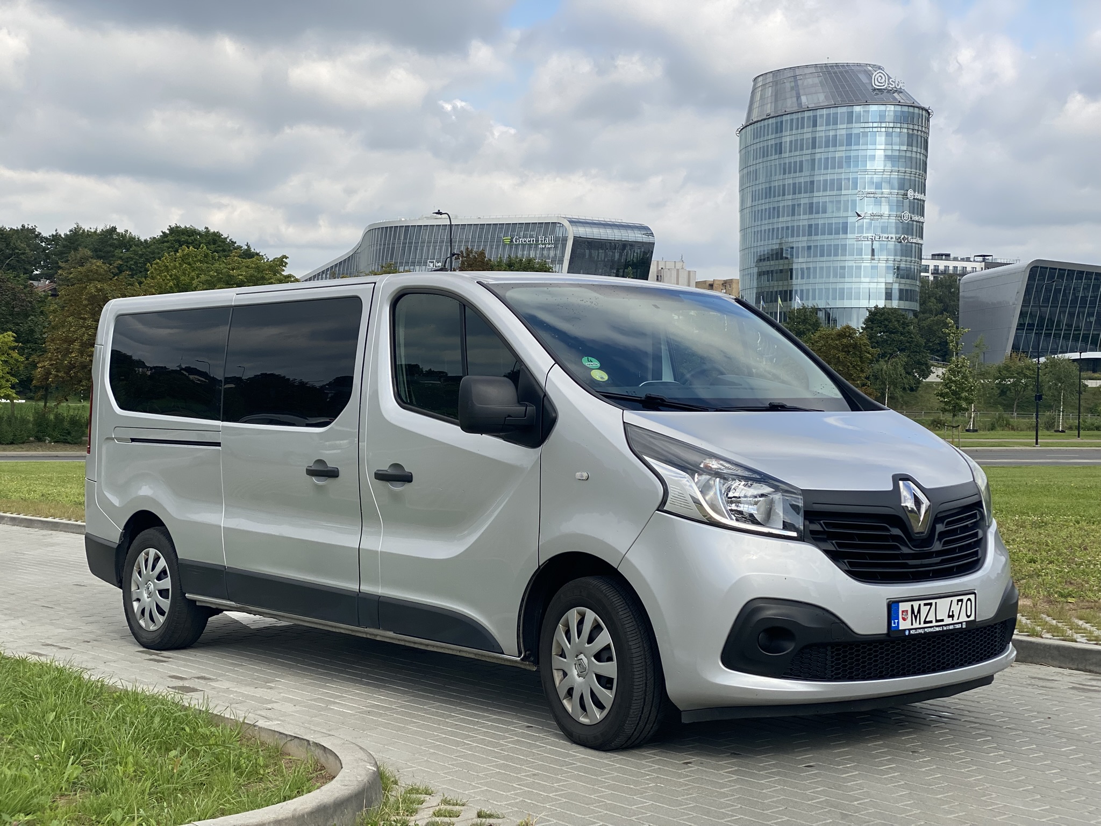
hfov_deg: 36.8
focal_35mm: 52
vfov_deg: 28.0
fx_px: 1654
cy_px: 413
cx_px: 550
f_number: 2
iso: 20
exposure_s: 1/1295
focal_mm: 6
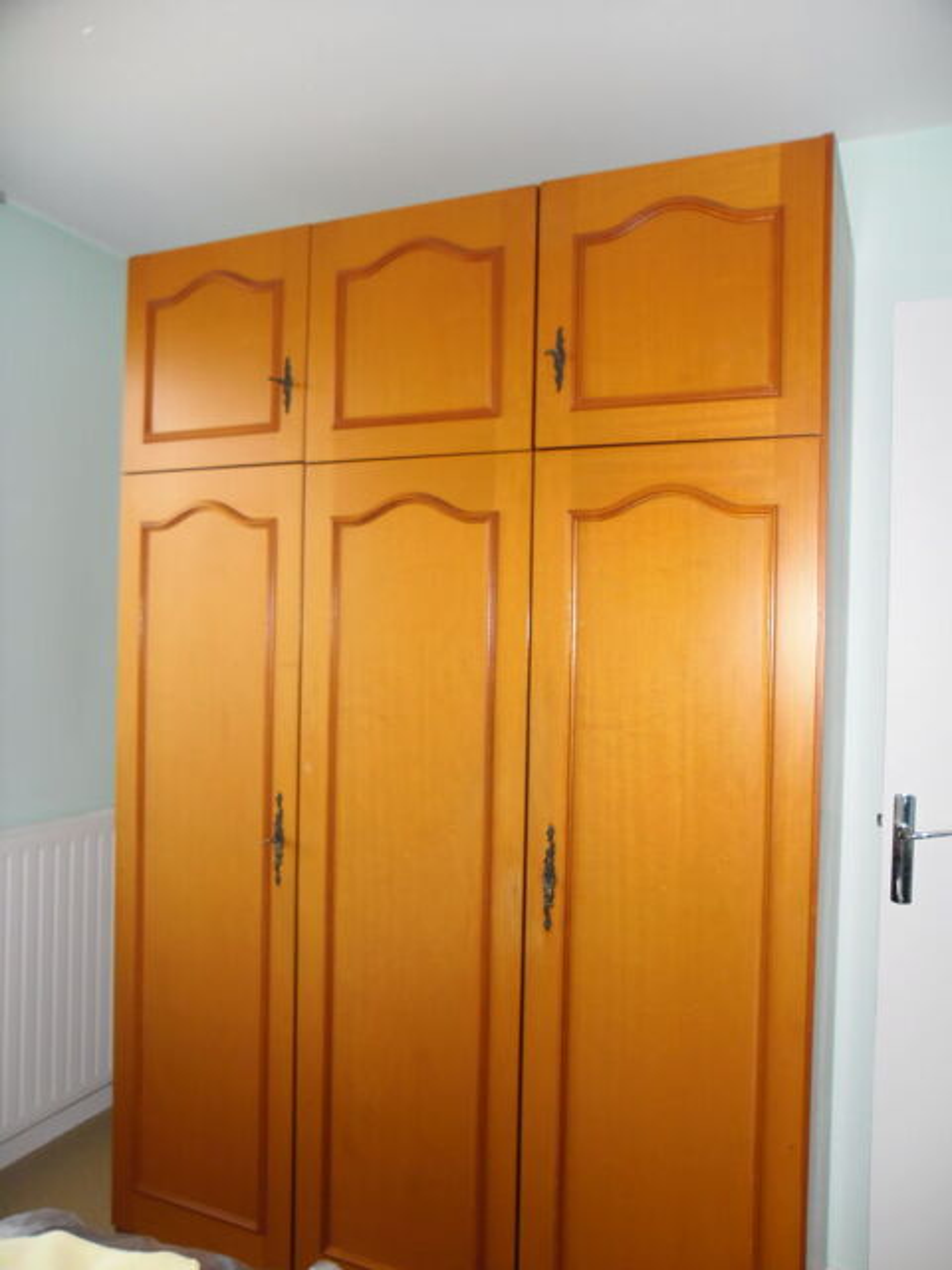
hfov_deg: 51.4
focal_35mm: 27
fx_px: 990
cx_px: 476
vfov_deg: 65.3
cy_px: 635
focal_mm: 4.9
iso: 100
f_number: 3.5
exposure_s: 1/45
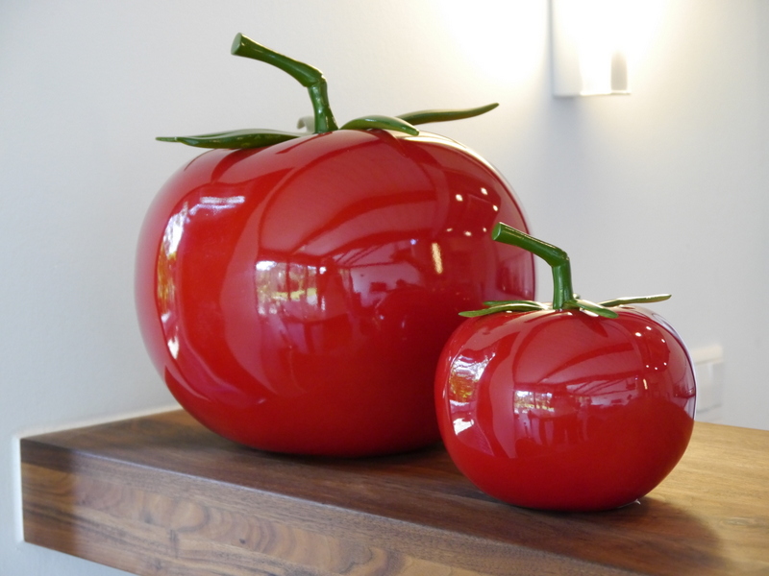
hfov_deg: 27.0
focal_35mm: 72
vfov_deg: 20.4
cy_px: 288
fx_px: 1599
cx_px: 384
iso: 1600
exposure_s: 1/60
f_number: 5.3
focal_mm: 36
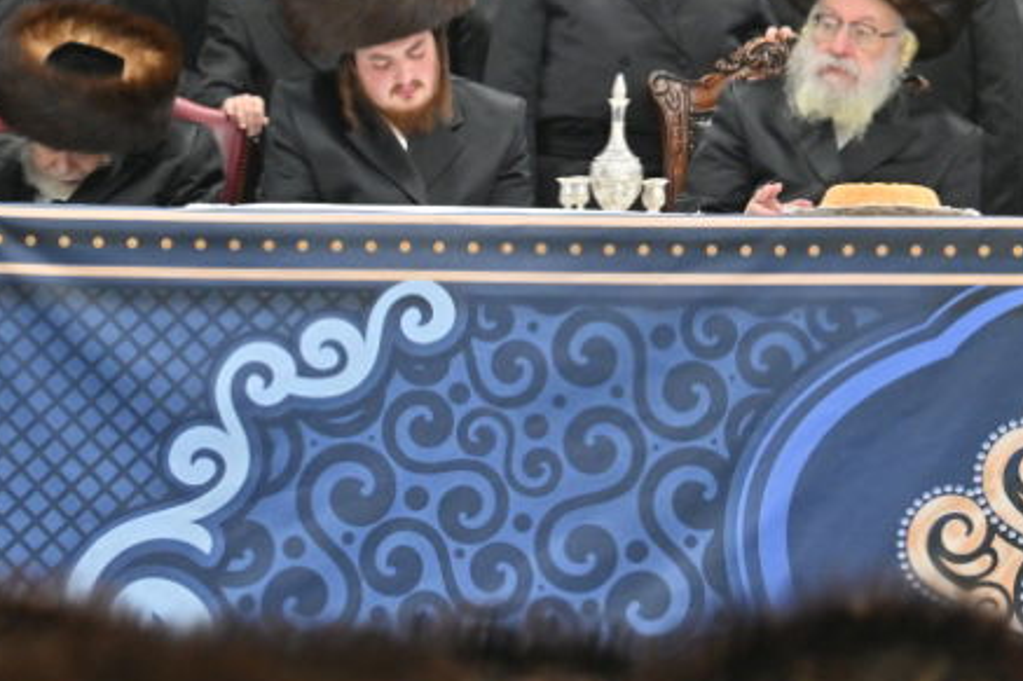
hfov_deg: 8.6
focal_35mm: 239
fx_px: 6789
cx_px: 1032
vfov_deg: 5.7
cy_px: 18
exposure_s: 1/320
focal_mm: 102
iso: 1250
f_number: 4
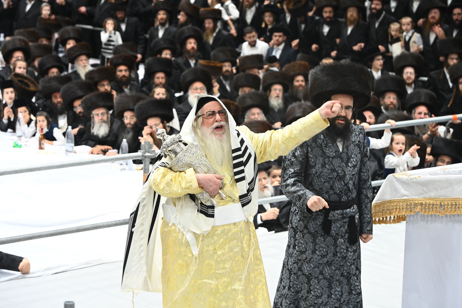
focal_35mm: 130
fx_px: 1668
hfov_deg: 15.8
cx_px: 231
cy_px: 154
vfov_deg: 10.5
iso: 2500
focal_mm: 130
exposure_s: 1/100
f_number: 7.1
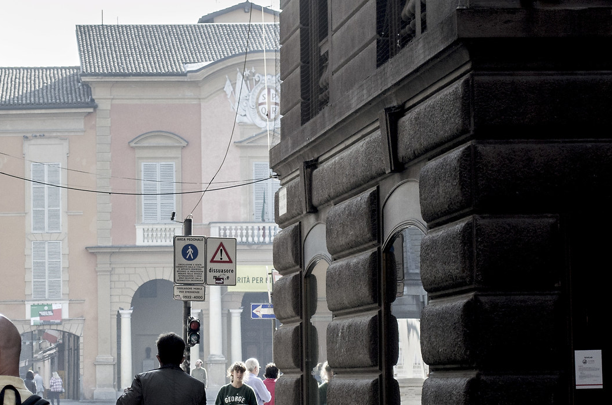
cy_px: 207
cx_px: 214
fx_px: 2562
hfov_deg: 13.6
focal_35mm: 151
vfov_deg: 9.0
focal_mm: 44
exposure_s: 1/400
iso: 320
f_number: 6.3
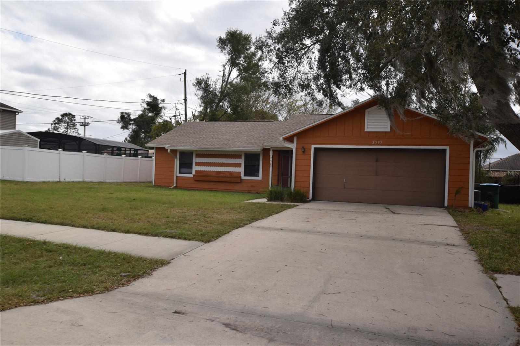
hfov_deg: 61.9
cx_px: 260
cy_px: 173
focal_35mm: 30
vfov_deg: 43.6
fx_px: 433
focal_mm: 20
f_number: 9
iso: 100
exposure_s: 1/200
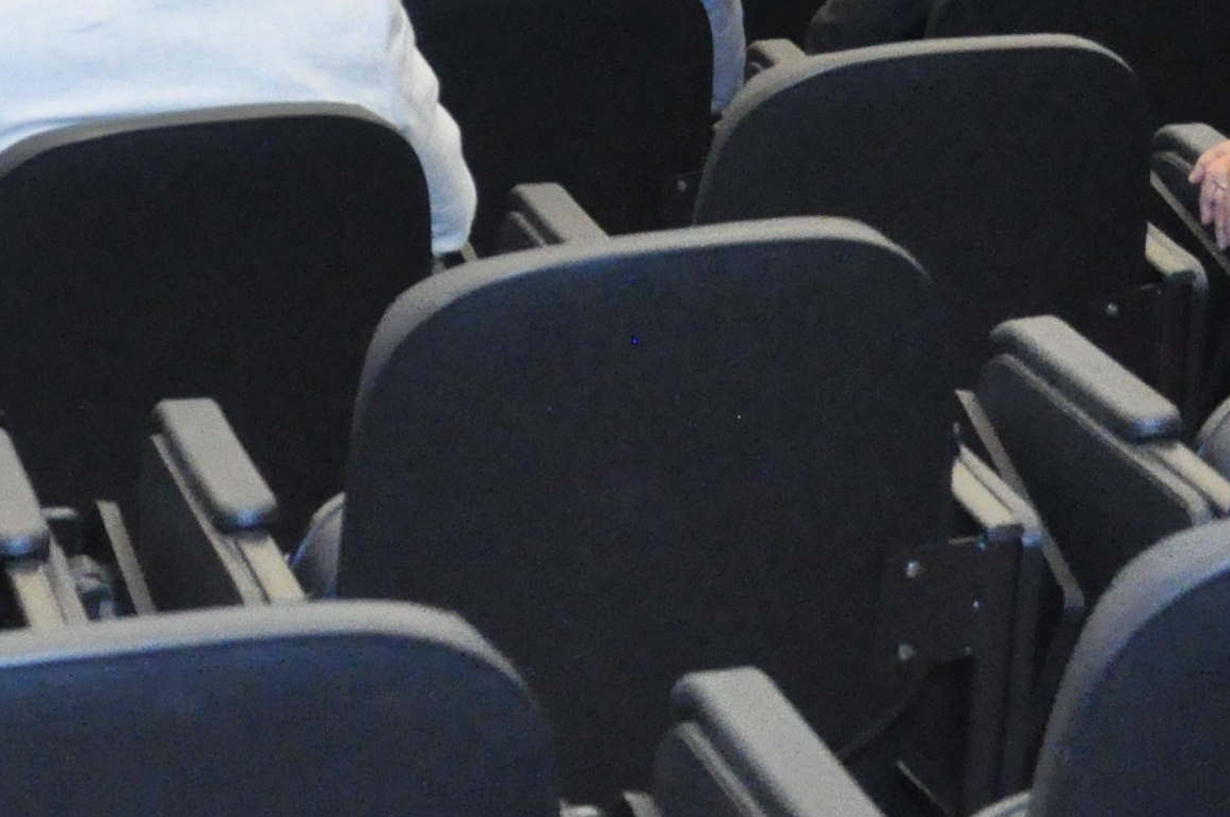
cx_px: 442
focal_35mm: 156
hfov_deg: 13.2
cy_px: -665
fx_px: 5325
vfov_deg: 8.4
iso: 3200
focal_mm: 28
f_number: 4
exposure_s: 1/100
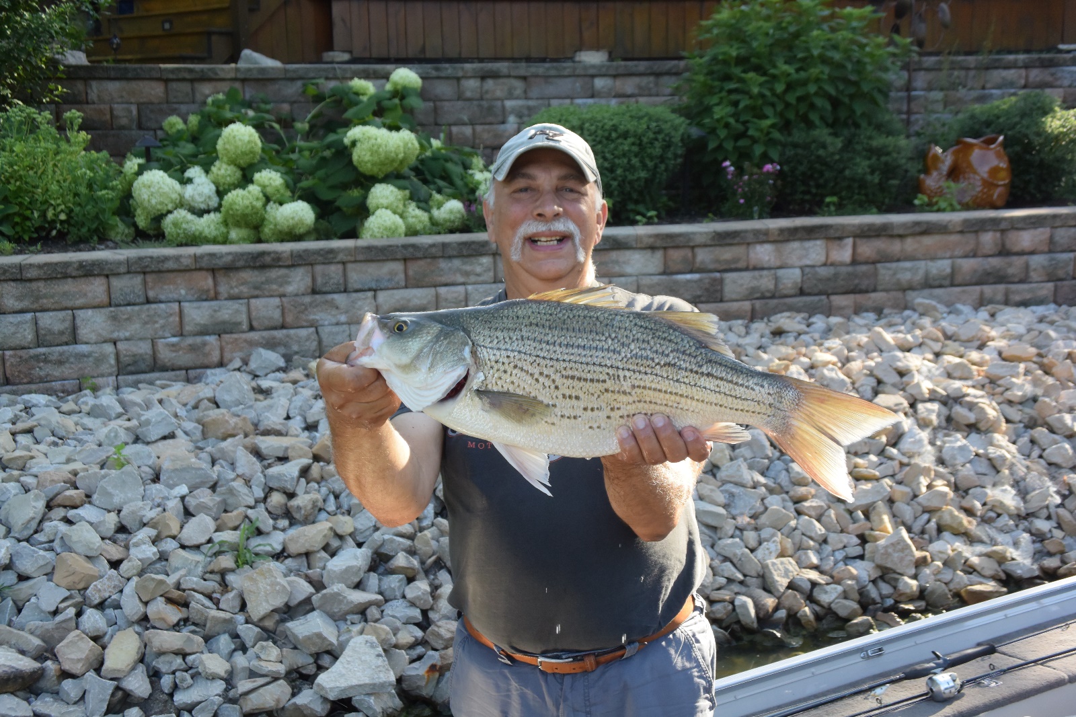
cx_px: 538
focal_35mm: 44
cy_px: 358
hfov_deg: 44.5
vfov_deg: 30.5
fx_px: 1315
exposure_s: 1/250
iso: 400
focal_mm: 16.5
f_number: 5
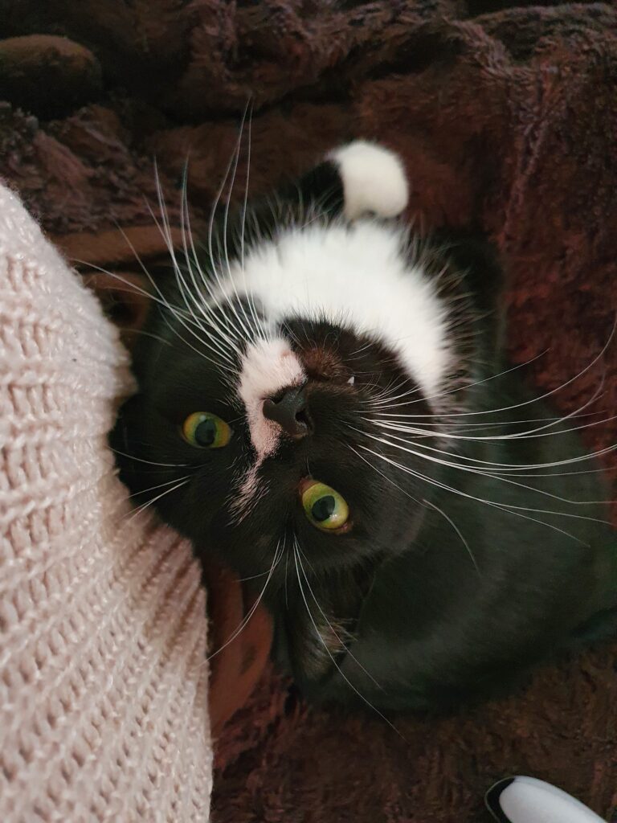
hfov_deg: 53.1
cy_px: 412
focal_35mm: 26
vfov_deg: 67.3
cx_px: 308
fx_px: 618
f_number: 1.5
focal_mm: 4.32
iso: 500
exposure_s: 1/20
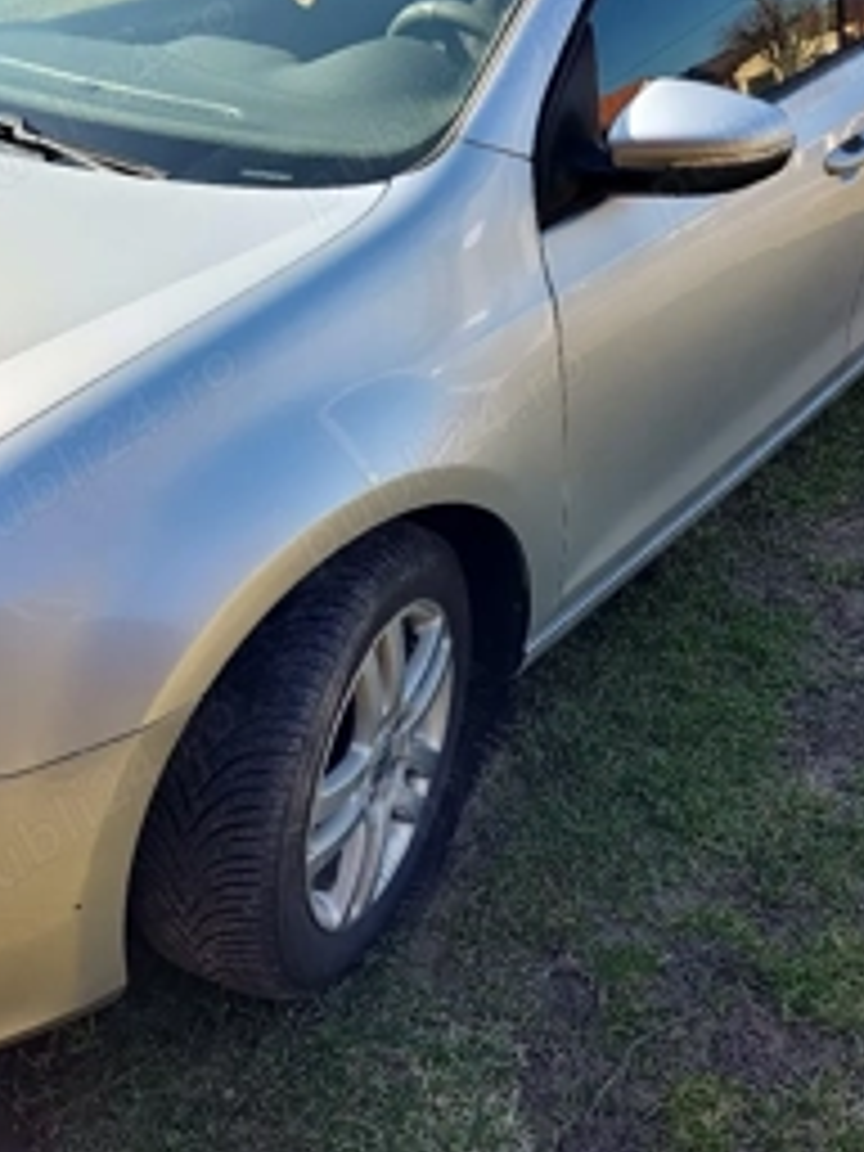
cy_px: 508
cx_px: 531
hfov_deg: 39.4
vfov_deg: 51.2
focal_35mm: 36
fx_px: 1198
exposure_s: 1/833
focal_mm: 5.56
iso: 100
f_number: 1.8
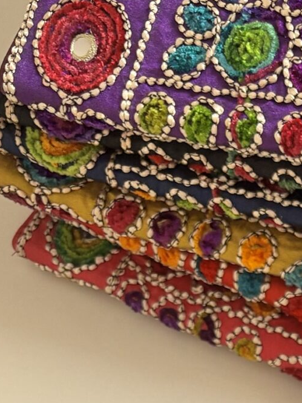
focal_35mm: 100
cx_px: 468
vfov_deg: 17.2
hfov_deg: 13.8
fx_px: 1164
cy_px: 647
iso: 125
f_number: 1.6
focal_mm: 5.96
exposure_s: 1/88
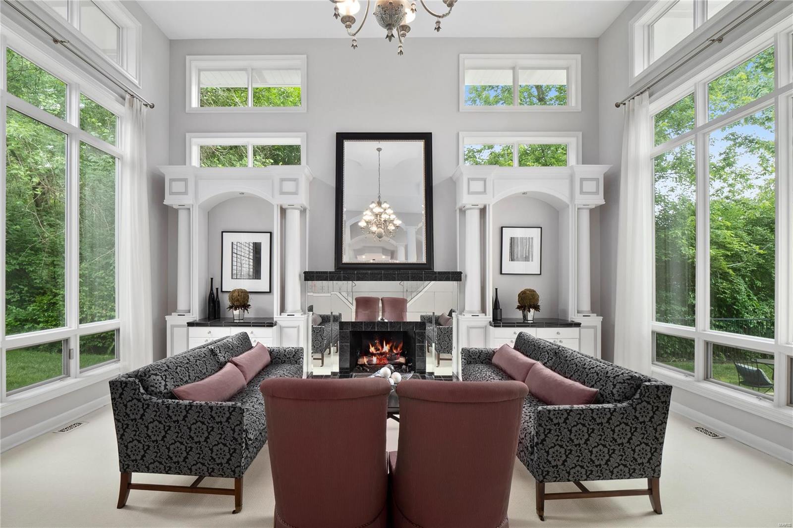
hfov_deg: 96.7
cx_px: 396
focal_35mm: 16
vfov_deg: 73.7
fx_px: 352
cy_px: 264
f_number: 8
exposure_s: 1/3
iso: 400
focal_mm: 8
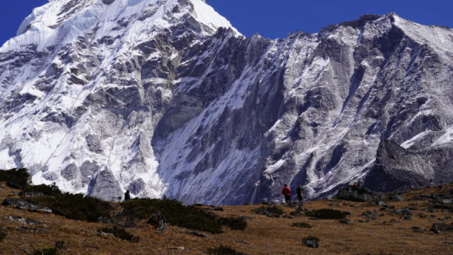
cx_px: 231
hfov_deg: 23.4
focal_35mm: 91
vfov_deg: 13.3
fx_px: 1093
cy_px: 70
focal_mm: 69
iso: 100
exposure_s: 1/250
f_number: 11
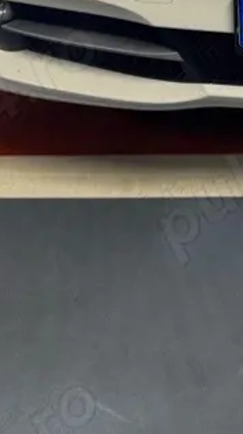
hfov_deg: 10.5
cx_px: 393
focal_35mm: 110
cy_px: -163
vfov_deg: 17.9
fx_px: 1262
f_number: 1.78
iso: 200
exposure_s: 1/63
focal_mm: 6.76
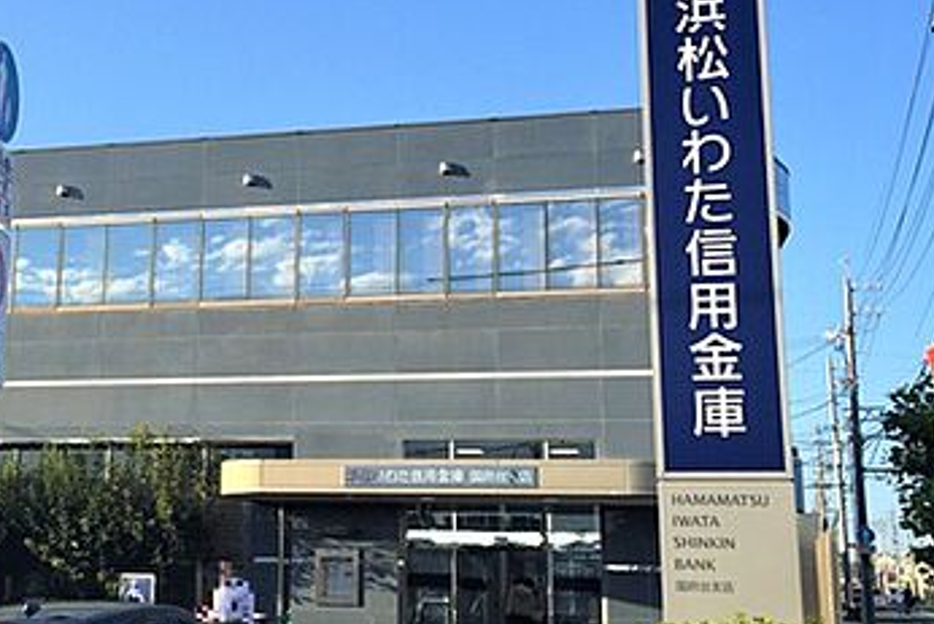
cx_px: 194
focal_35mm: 54
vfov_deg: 25.0
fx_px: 1402
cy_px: 227
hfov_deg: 35.7
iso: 32
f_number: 2.2
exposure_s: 1/1041
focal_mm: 4.15
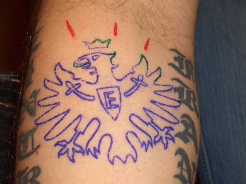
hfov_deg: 26.3
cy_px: 92
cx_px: 123
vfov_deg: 19.9
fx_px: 526
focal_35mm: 74
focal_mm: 12.2
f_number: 3.9
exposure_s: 1/60
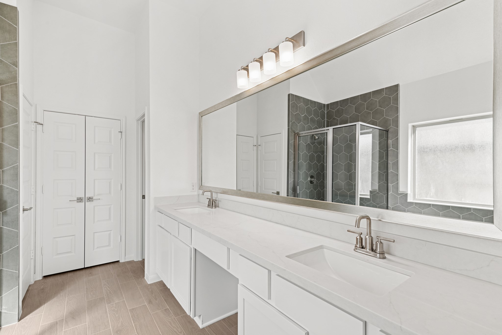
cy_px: 168
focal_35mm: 16
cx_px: 251
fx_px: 223
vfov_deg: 73.8
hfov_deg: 96.7
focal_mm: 16
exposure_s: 1/15
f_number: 9
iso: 100
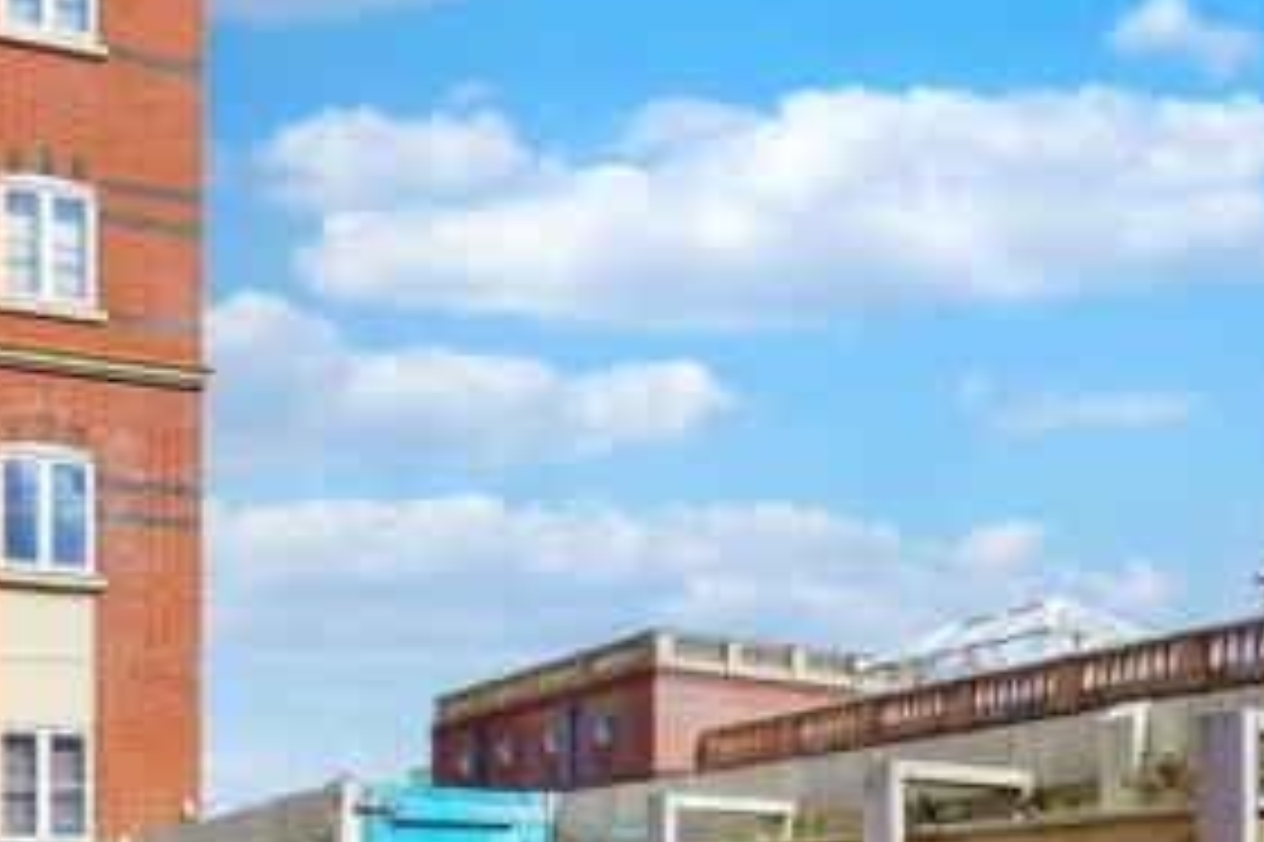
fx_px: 1228
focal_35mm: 35
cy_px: 943
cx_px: 214
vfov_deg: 32.8
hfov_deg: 50.4
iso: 400
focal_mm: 10
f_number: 8
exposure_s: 1/800
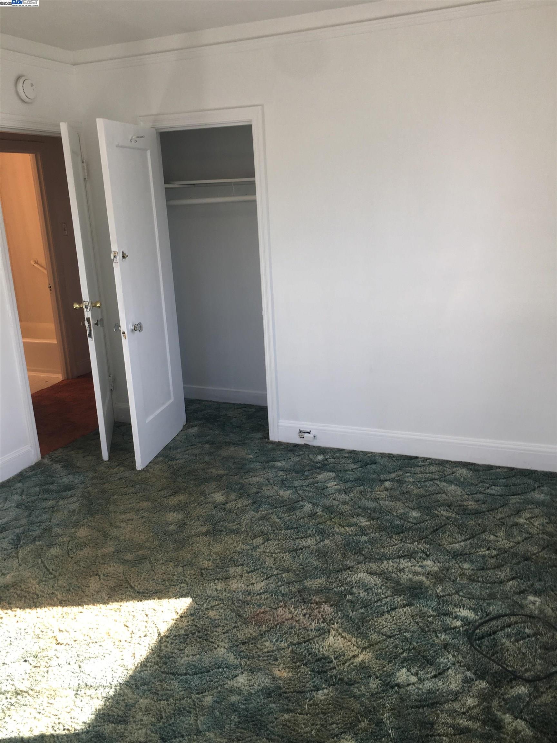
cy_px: 372
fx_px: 622
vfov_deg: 61.7
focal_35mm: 29
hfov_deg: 48.2
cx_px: 278
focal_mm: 4.15
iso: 25
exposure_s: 1/40
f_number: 2.2
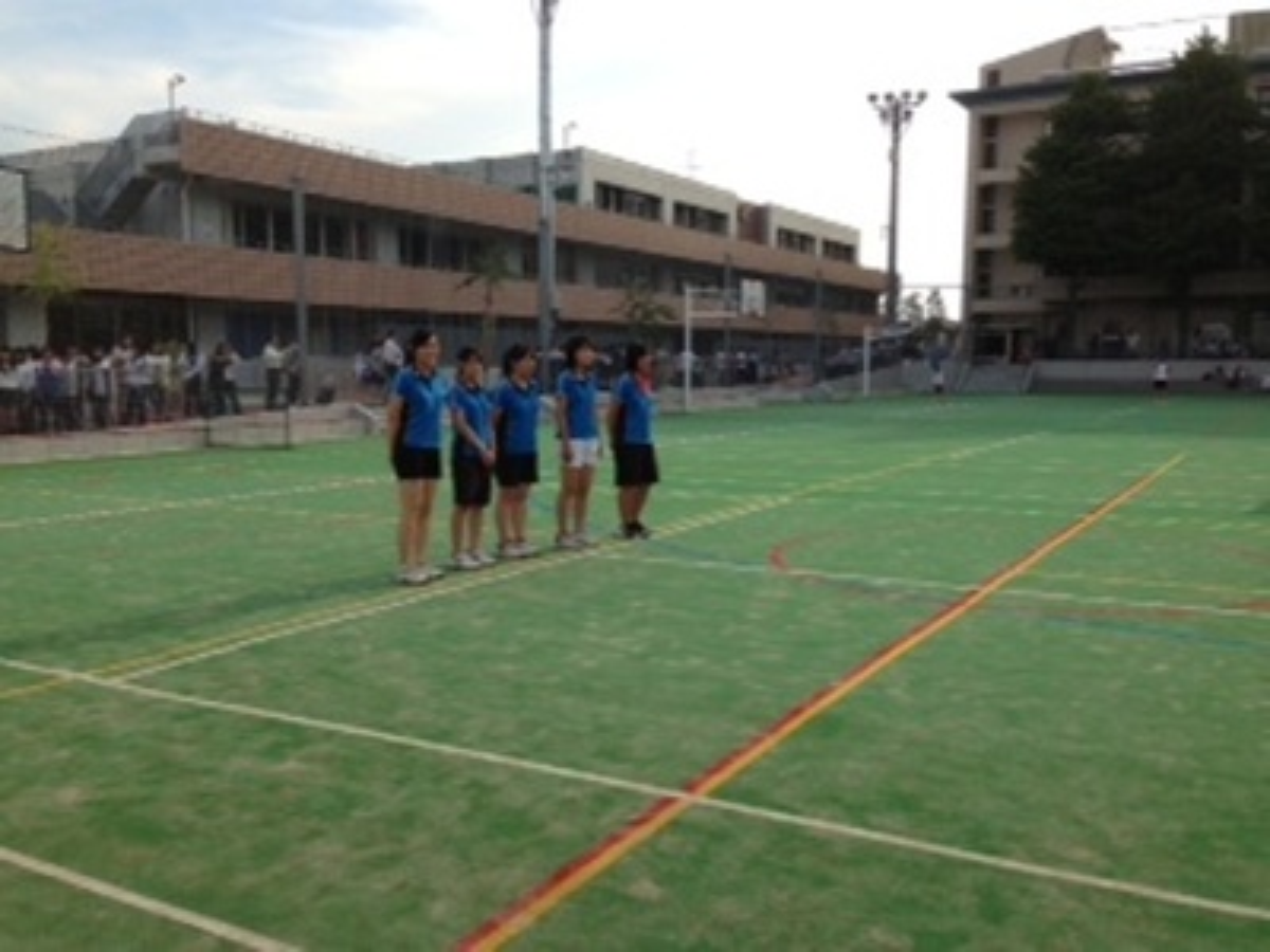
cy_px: 476
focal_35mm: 33
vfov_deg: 42.9
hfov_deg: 55.4
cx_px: 635
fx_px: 1211
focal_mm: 4.13
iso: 50
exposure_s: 1/809
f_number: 2.4
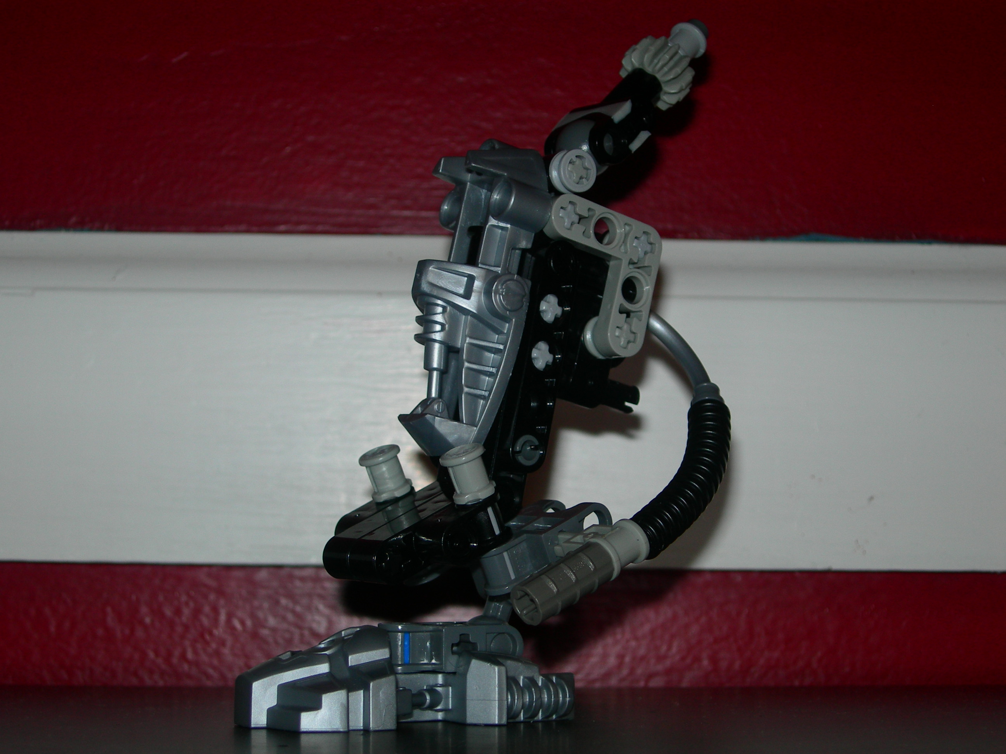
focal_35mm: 72
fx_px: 2092
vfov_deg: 20.4
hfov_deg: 27.0
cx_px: 503
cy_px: 377
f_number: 3.7
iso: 50
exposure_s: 1/60.1
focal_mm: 14.9
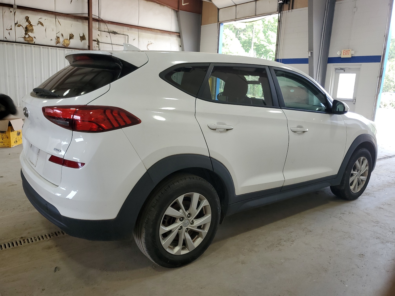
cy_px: 148
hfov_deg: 67.3
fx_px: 297
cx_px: 198
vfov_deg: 53.1
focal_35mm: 26
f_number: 1.5
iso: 70
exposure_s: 1/120
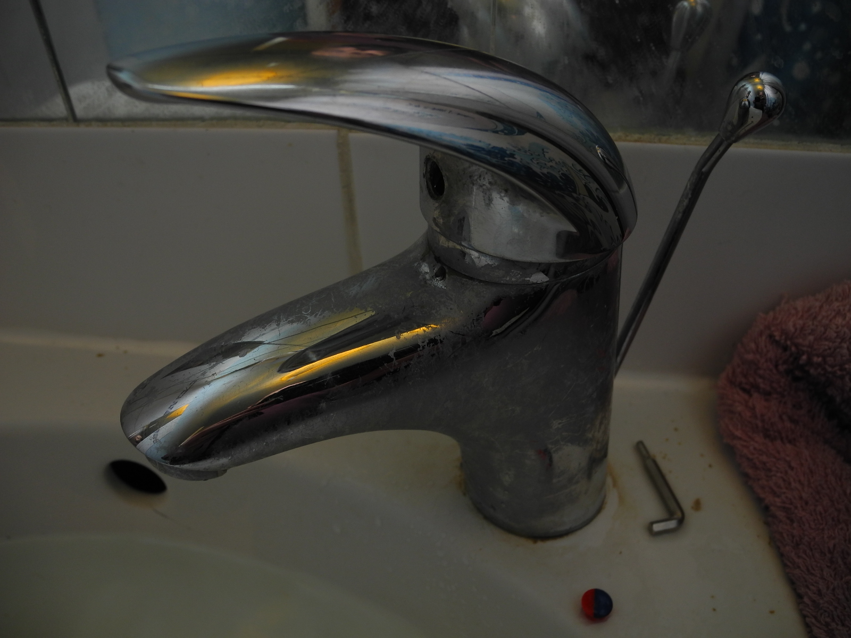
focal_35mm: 28
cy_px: 319
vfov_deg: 49.7
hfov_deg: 63.4
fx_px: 688
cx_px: 426
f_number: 2.8
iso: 100
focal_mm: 6
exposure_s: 1/30
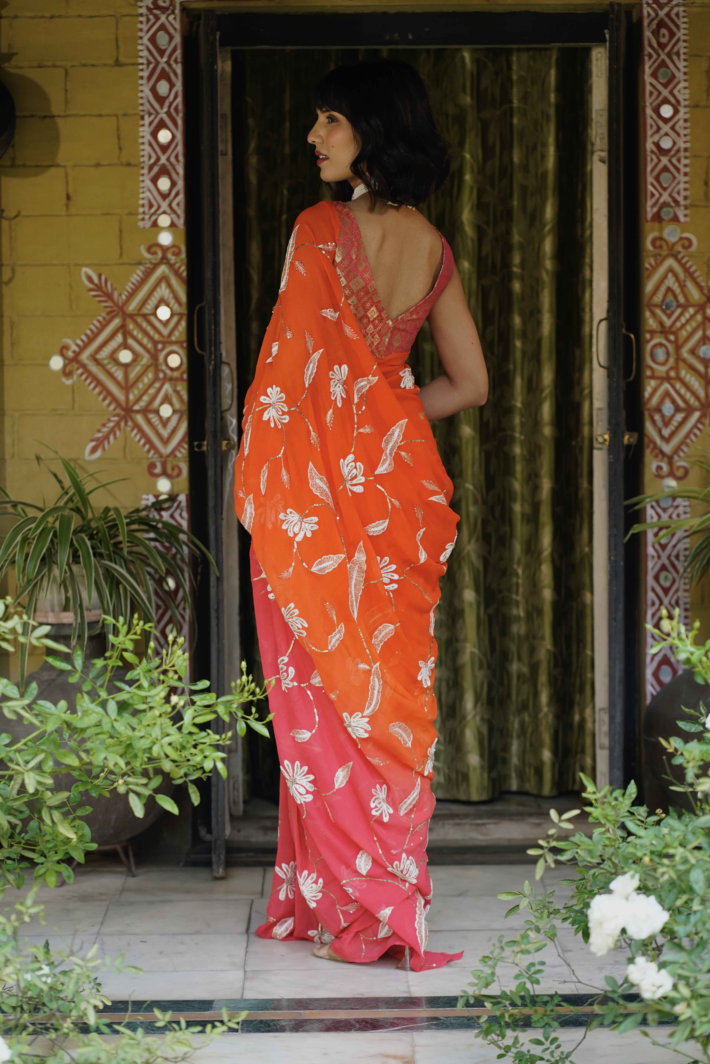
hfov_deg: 16.1
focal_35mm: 85
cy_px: 532
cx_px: 355
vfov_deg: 23.9
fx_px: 2514
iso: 800
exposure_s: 1/800
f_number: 3.5
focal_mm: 85
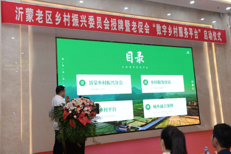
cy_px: 77
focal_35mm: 40
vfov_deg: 33.4
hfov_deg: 48.4
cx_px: 116
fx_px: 257
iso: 640
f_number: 5
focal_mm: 40
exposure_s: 1/125
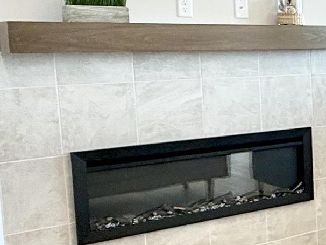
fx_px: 668
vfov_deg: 20.7
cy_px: 112
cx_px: 520
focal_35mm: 71
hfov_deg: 21.7
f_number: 2.2
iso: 64
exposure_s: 1/132
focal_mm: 2.22
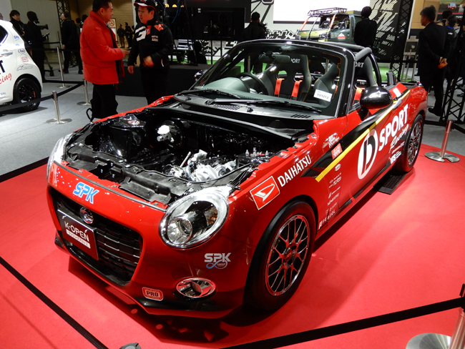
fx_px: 323
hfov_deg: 71.6
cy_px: 174
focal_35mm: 24
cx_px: 232
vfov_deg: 56.8
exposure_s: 1/30
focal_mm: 4.3
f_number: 3.4
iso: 140
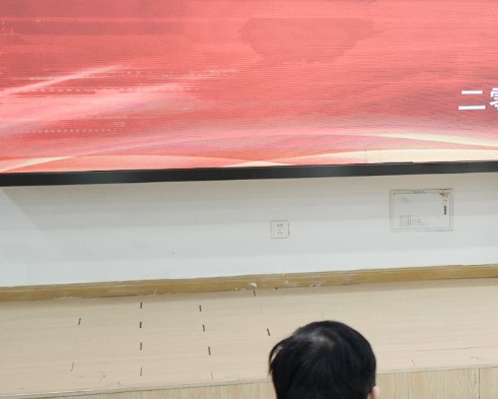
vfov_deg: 14.0
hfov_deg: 15.9
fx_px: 1622
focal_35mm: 110
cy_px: 143
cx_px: 770
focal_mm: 24
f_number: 2.8
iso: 800
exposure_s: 1/200
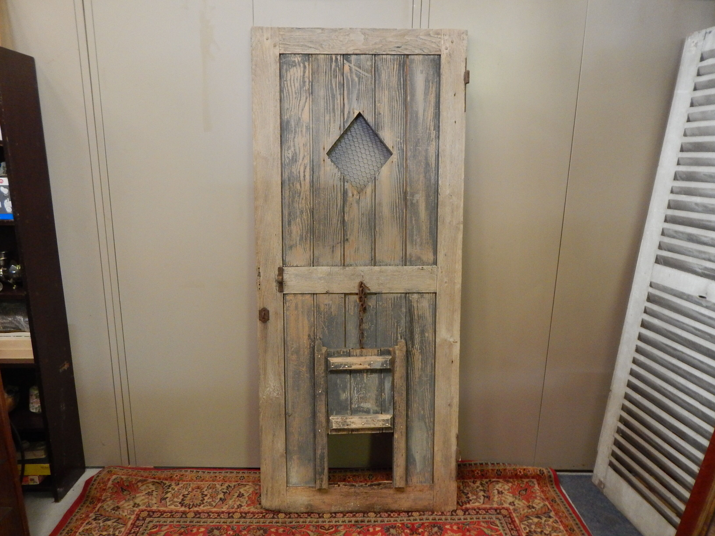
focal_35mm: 22
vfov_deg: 61.1
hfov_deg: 76.4
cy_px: 268
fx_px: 454
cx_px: 358
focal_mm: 4
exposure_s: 1/8
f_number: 3
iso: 500
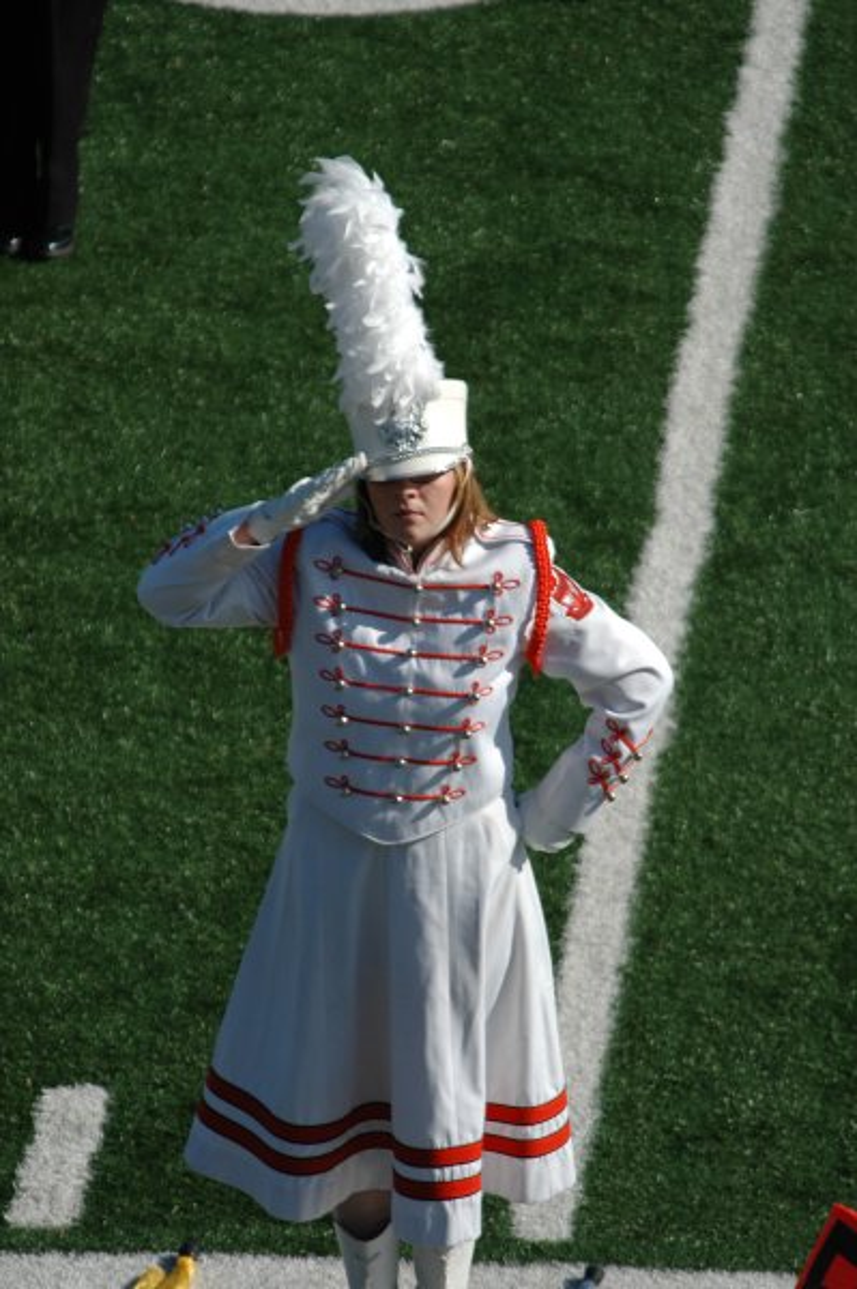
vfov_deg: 3.4
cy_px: 644
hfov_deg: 2.3
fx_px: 21461
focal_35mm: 600
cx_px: 428
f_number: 5.6
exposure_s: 1/1250
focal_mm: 400
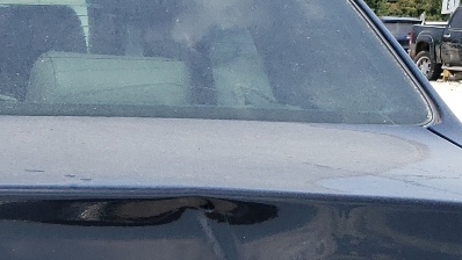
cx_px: -146
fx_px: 1397
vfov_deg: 10.2
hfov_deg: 17.6
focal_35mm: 114
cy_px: 424
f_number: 1.5
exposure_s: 1/2500
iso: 50
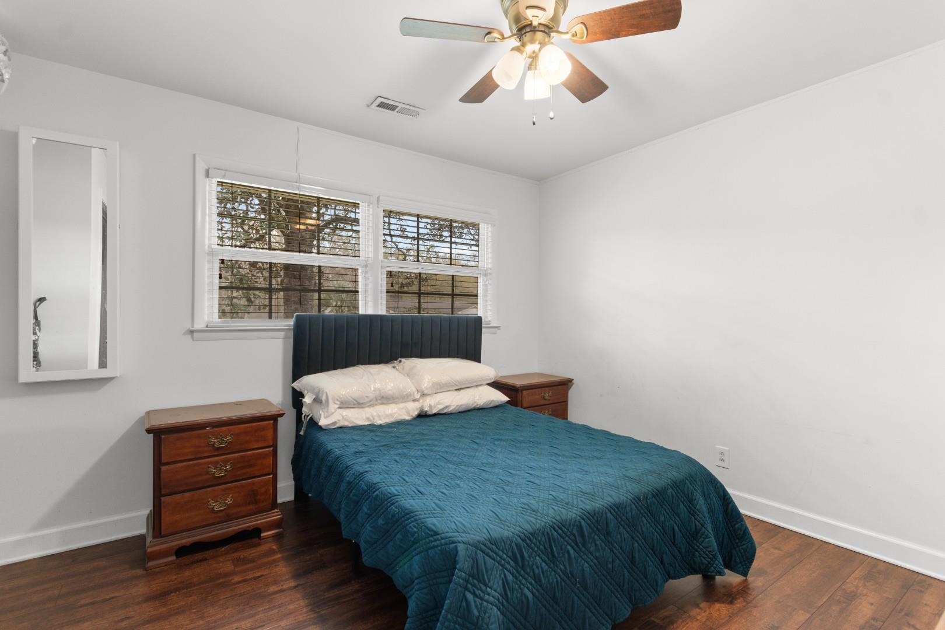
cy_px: 315
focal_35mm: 16
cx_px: 472
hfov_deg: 96.7
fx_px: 420
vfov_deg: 73.7
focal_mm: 11
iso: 100
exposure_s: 4
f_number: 4.8
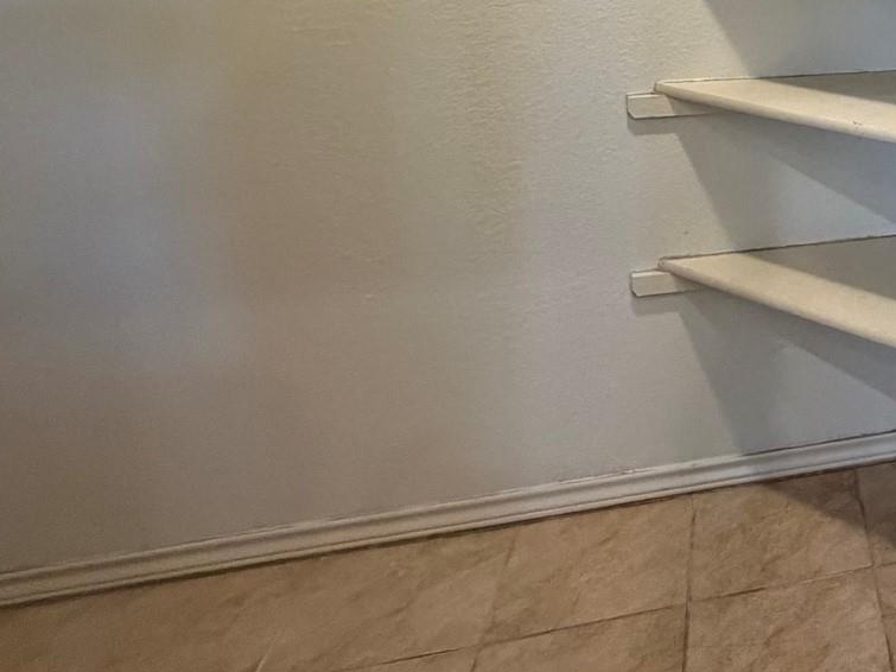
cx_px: 1035
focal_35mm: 38
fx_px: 983
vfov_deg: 33.4
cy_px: -47
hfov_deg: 38.4
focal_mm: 2.22
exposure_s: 1/60
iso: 400
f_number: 2.2
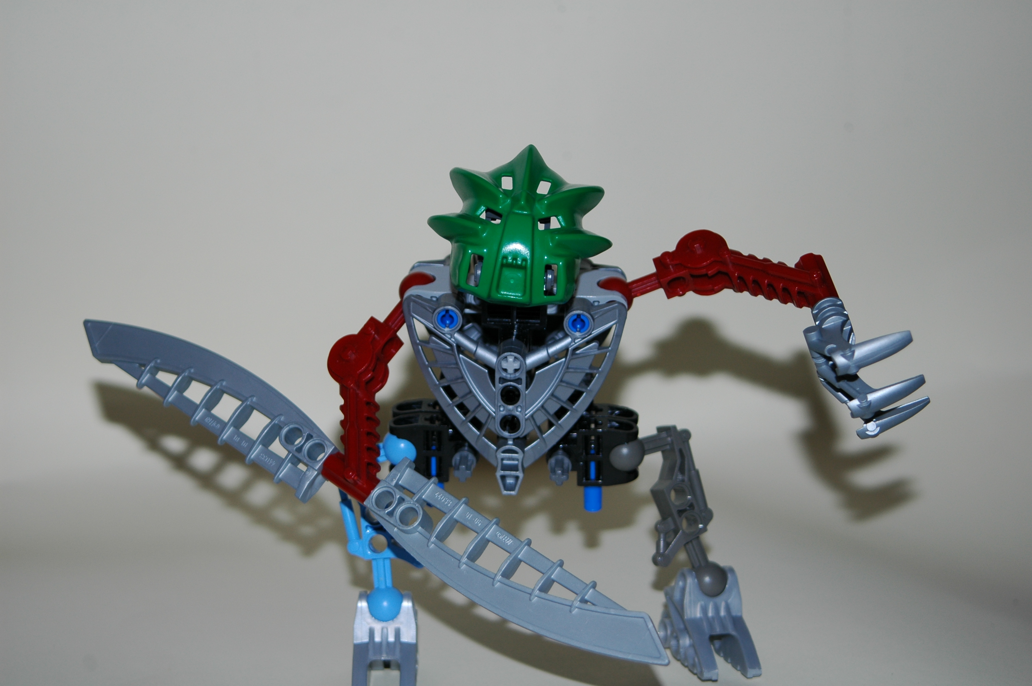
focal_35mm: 87
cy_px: 343
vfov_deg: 15.7
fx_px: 2492
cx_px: 516
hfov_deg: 23.4
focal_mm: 58
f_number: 5.6
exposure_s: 1/125
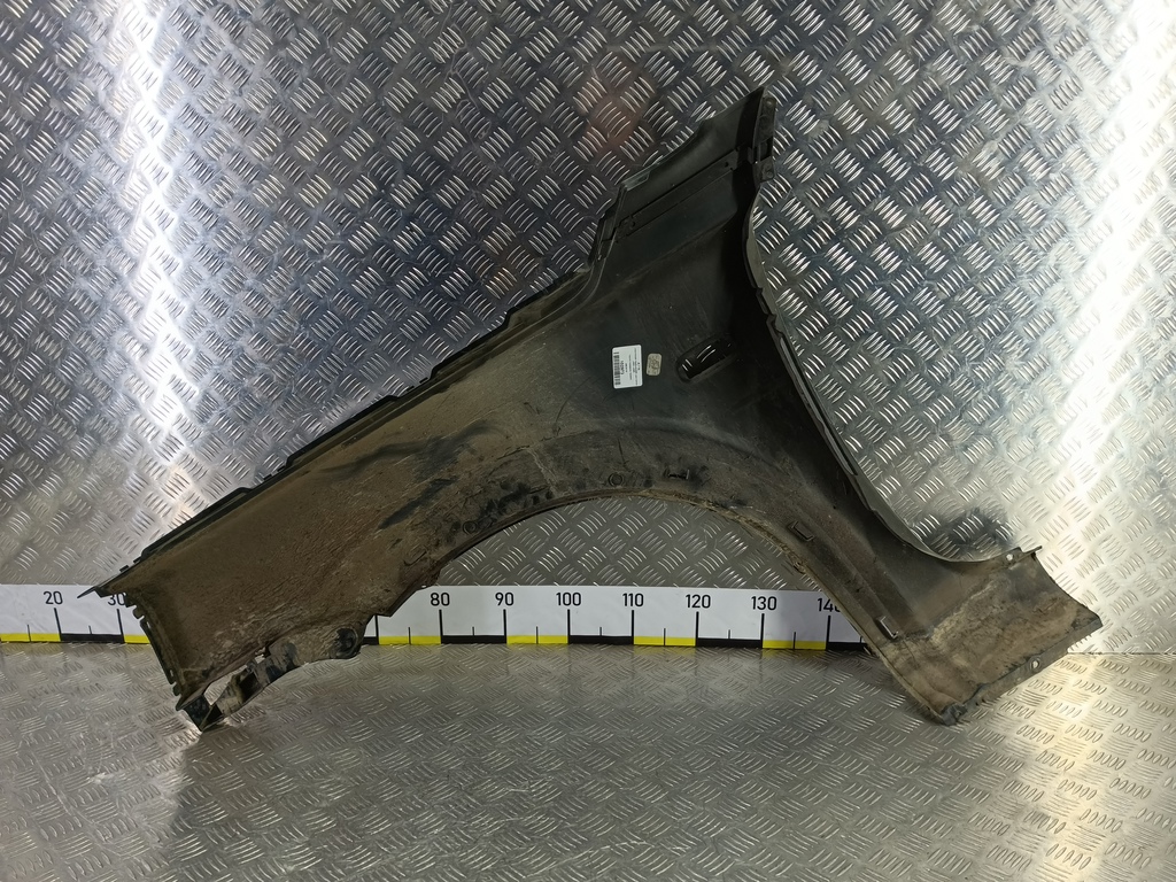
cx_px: 588
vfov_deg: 58.9
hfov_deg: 73.9
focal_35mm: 23
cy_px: 441
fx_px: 781
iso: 126
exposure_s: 1/50
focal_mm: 4.11
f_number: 1.6
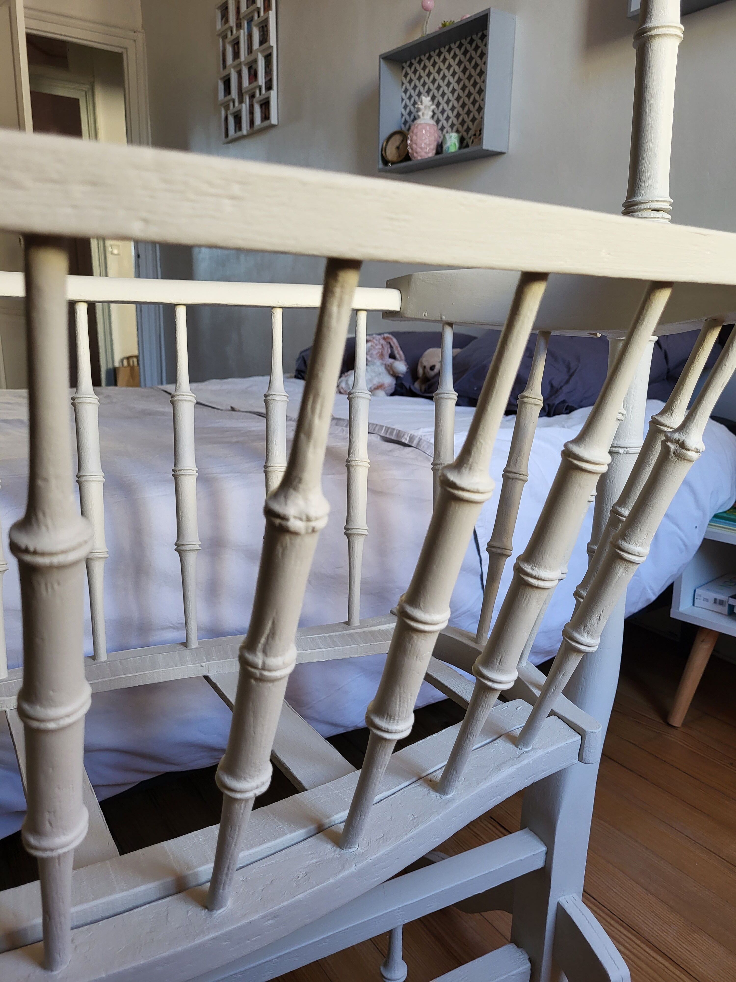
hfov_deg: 53.1
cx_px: 368
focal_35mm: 26
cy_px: 491
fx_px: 737
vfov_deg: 67.3
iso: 160
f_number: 1.8
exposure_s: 1/100
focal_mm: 5.4
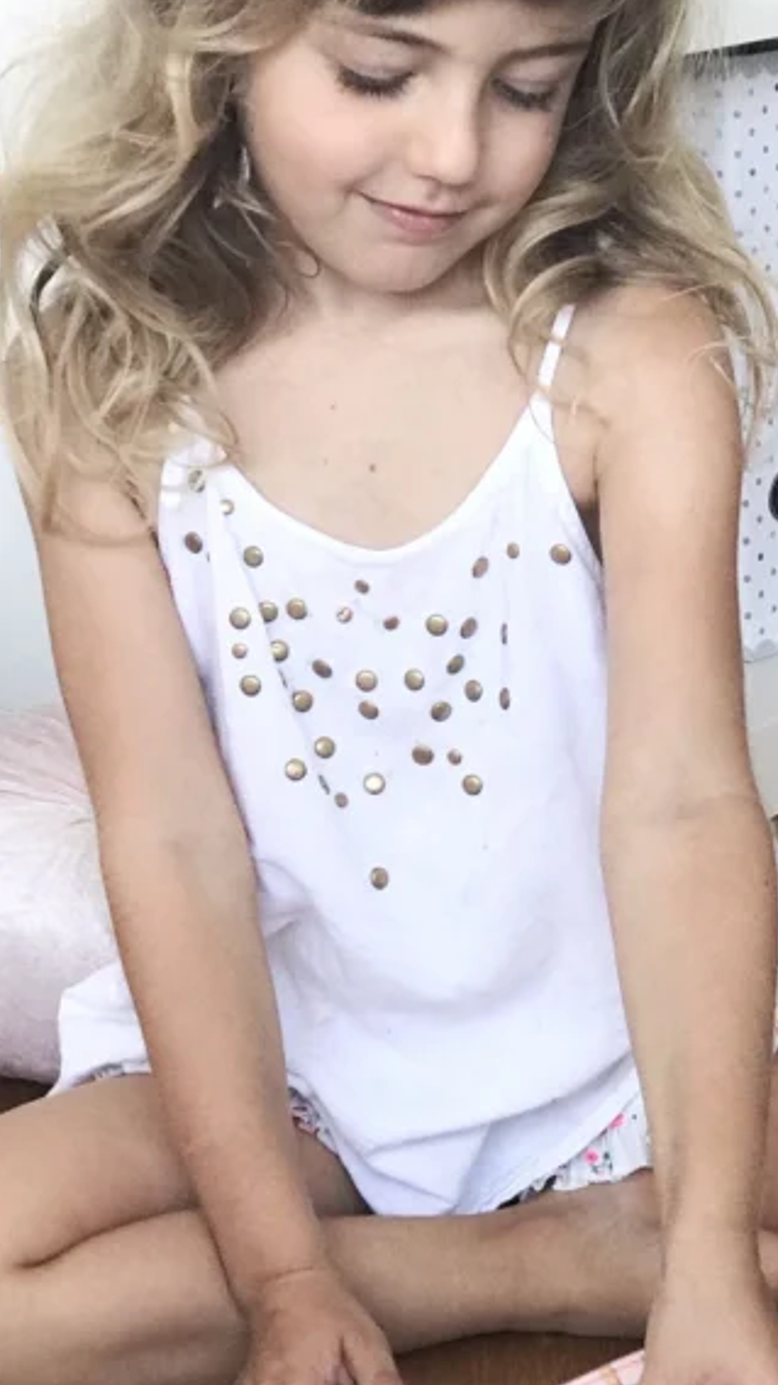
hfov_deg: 10.8
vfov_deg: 19.1
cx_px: 656
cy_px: 912
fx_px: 4112
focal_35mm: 112
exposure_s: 1/50
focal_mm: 6.6
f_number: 2.8
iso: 64
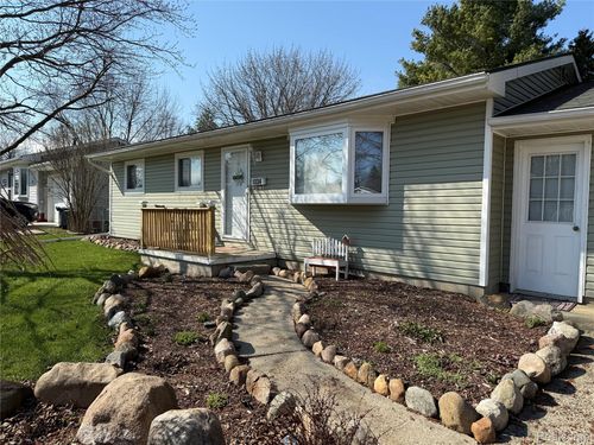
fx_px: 412
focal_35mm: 24
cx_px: 297
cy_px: 222
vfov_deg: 56.8
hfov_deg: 71.6
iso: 80
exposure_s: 1/3953
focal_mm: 6.76
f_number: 1.78
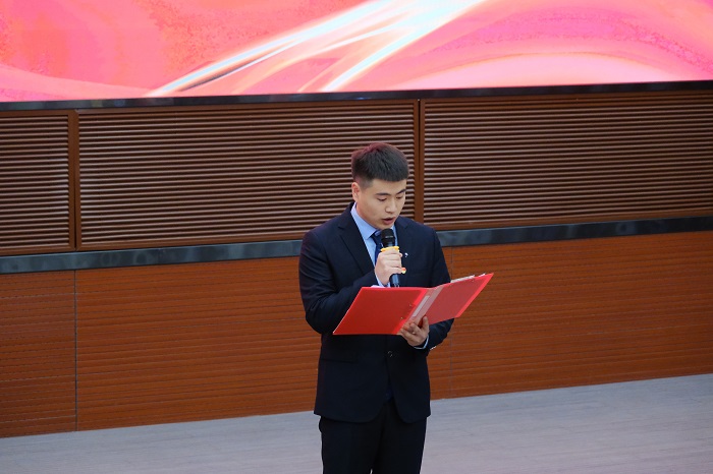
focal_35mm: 120
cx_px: 356
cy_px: 237
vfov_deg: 11.4
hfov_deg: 17.1
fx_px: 2375
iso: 6400
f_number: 4
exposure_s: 1/160
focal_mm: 80
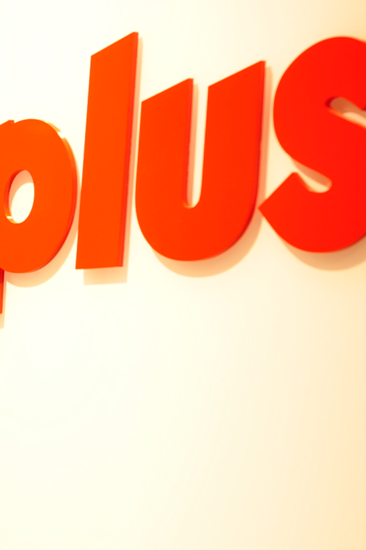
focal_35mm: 79
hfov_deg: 16.1
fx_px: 1205
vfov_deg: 25.6
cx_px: -142
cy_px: 195
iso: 200
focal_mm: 20
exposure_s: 1/60
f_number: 3.5
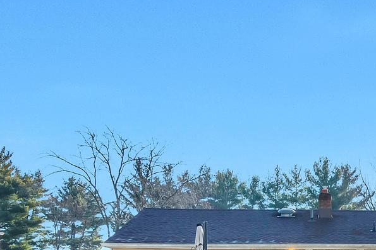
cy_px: 322
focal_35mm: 62
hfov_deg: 30.9
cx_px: 339
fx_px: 647
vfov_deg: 20.1
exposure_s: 1/400
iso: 100
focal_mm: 12
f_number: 10
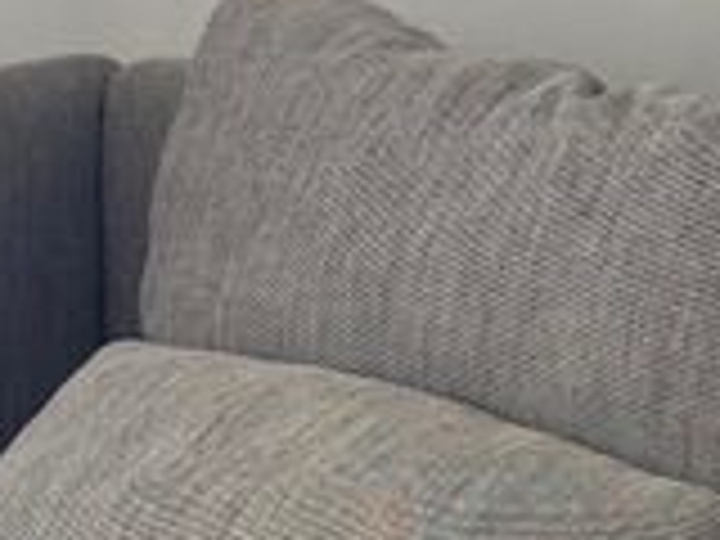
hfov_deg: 8.2
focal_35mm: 240
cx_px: 86
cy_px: -518
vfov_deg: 6.0
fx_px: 4992
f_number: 1.78
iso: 200
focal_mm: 6.76
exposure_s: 1/60
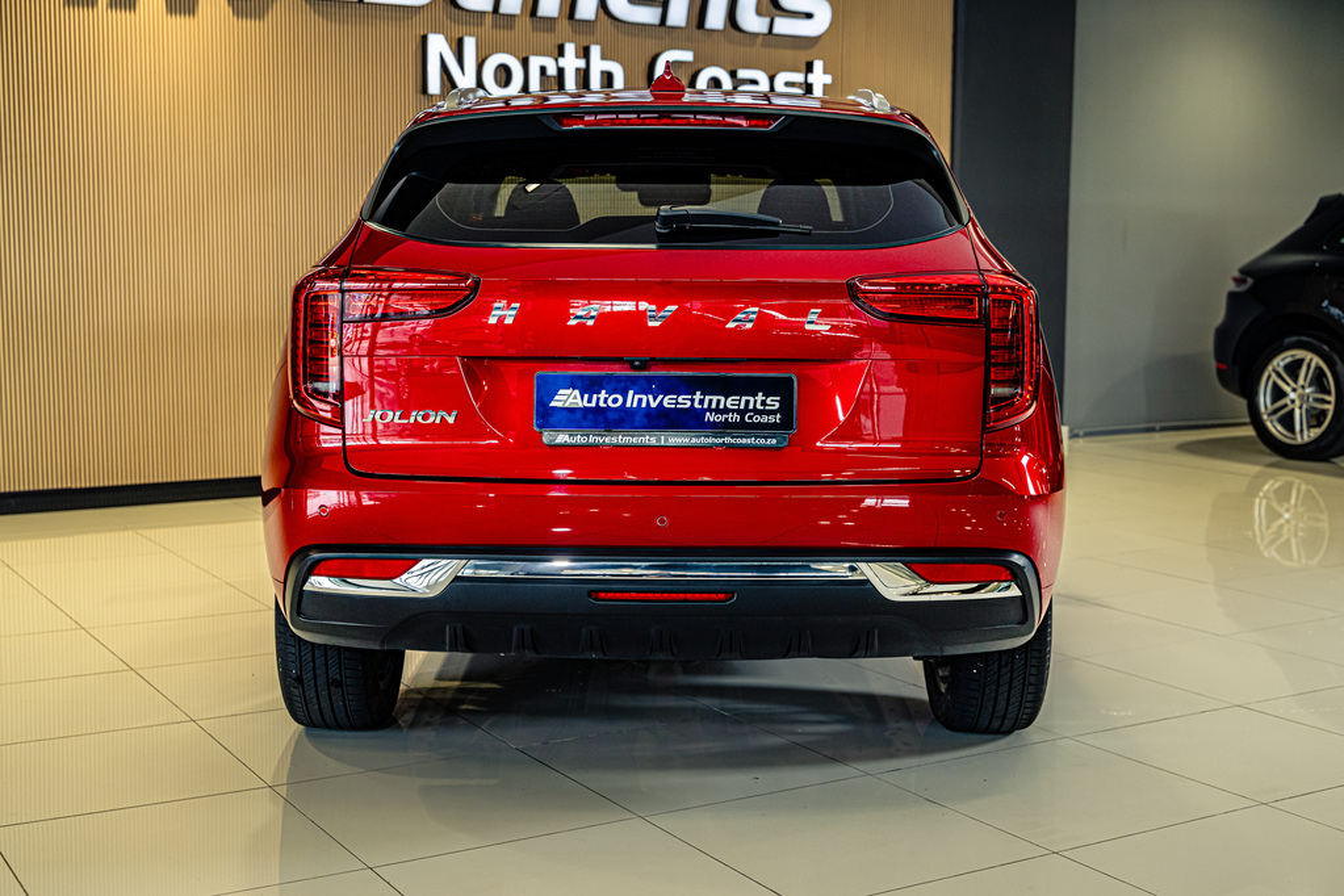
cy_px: 448
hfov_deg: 42.7
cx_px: 672
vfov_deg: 29.2
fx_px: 1717
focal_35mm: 46
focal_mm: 46
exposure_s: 1/125
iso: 500
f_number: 4.5
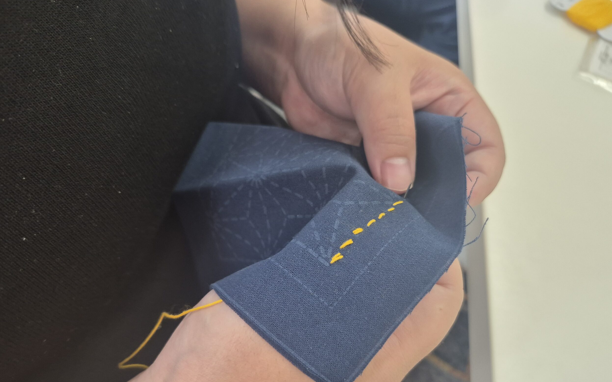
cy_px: 224
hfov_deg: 72.5
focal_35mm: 25
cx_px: 310
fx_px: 417
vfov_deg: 49.0
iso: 160
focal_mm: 5.4
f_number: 1.8
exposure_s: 1/120
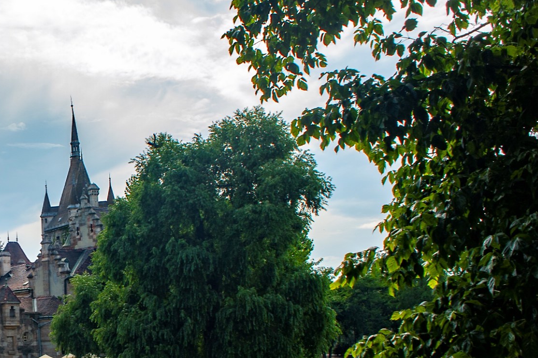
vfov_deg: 22.4
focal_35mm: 60
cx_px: 9
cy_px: 267
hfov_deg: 31.1
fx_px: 896
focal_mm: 28
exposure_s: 1/400
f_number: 8
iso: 250
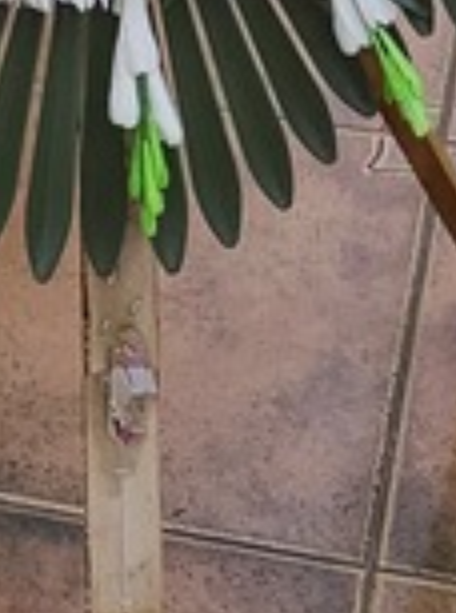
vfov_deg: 10.0
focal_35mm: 159
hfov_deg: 9.2
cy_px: -1084
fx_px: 2804
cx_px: -32
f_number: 1.8
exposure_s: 1/40
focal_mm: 4.25
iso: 250
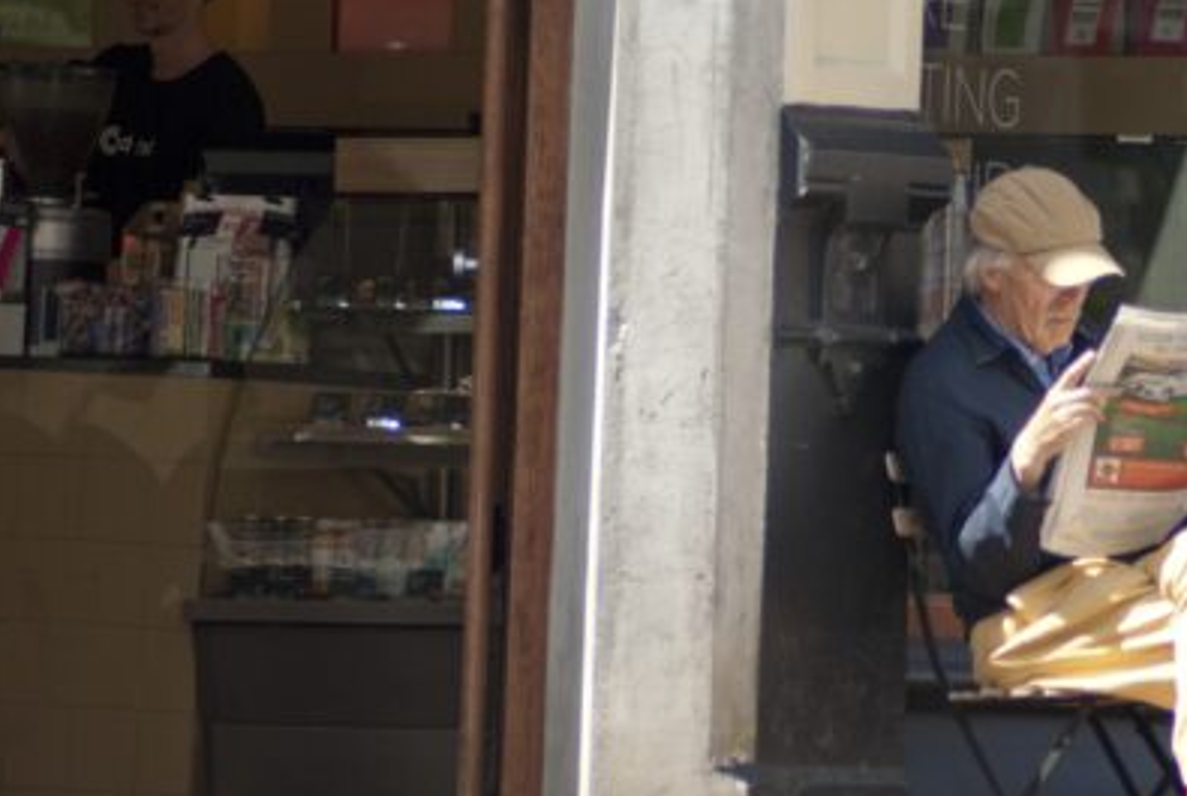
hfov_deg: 5.0
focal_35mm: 410
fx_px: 13544
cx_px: 700
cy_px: 448
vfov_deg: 3.4
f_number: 4.5
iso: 125
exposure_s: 1/320
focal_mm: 180
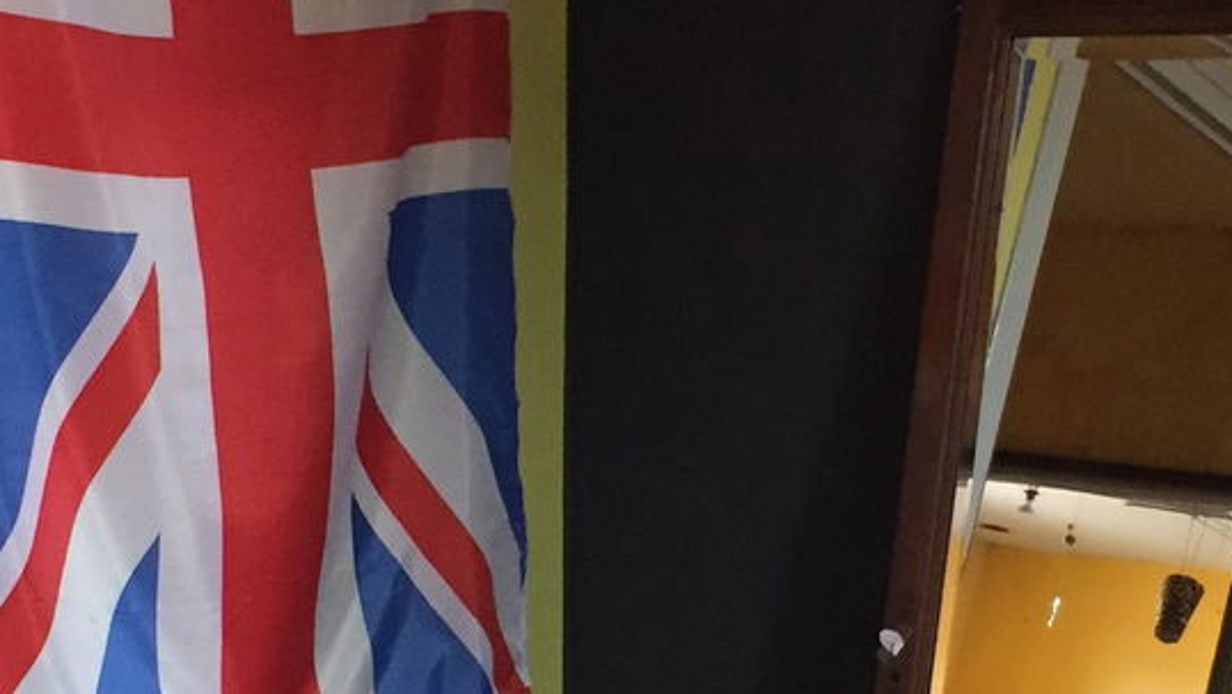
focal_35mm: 94
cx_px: 584
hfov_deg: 22.7
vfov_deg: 12.8
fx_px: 3072
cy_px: 554
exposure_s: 1/33
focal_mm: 4.15
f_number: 2.2
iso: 320
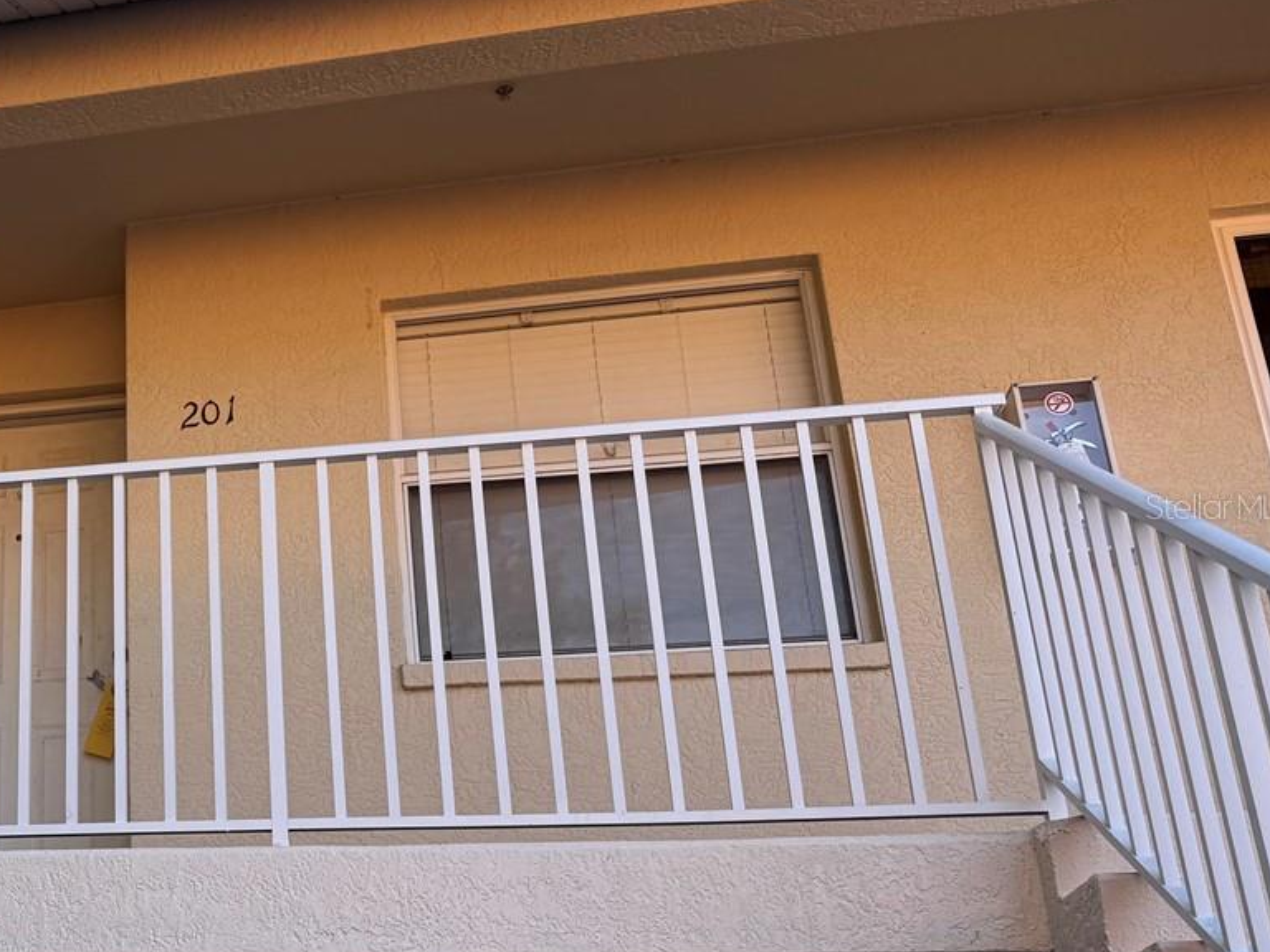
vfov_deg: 29.1
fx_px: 1834
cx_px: -21
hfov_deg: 34.5
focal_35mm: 50
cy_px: 506
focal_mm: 6.76
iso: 80
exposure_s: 1/1174
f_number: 1.78
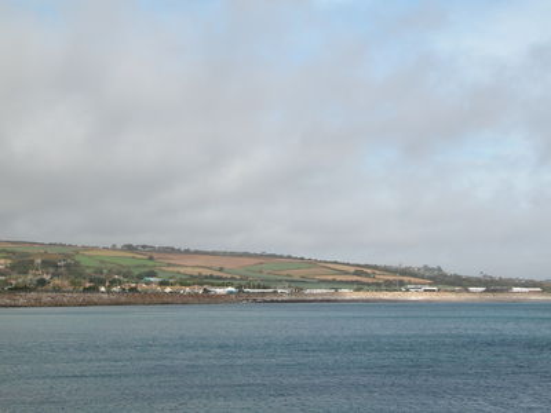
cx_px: 276
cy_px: 206
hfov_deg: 25.0
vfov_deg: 18.9
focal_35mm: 78
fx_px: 1242
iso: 100
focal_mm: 19.9
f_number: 6.8
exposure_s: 1/362
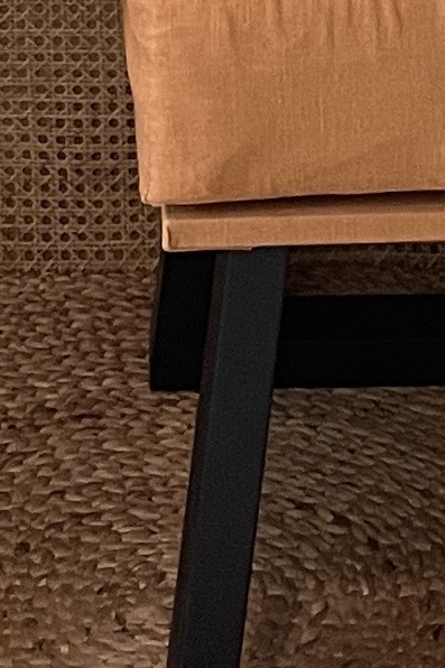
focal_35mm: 183
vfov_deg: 9.7
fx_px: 3395
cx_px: 274
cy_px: -1026
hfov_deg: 7.5
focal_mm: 4.2
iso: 160
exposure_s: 1/50
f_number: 1.6
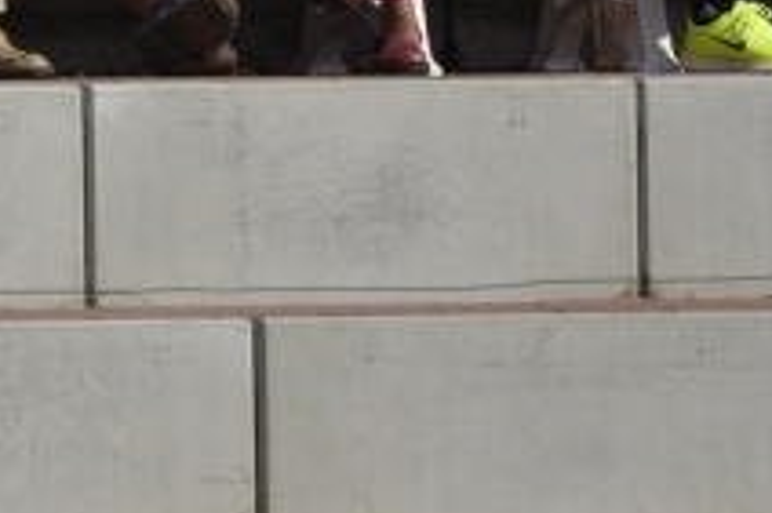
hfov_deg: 3.7
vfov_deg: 2.5
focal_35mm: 554
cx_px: -841
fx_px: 11871
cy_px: -340
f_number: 8
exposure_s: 1/1000
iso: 200
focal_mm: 80
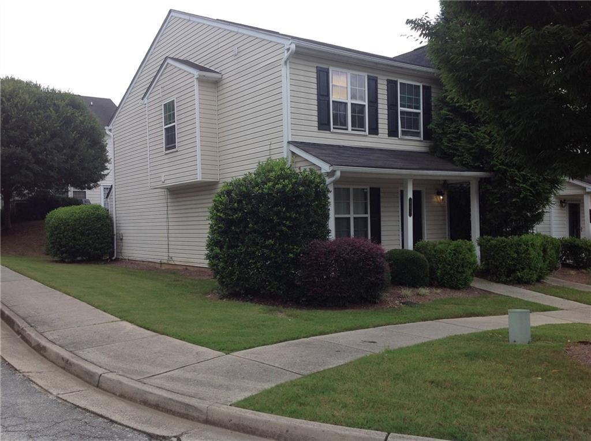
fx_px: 596
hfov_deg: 52.7
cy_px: 220
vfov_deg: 40.6
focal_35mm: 35
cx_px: 296
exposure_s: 1/1043
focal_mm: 4.28
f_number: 2.4
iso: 50
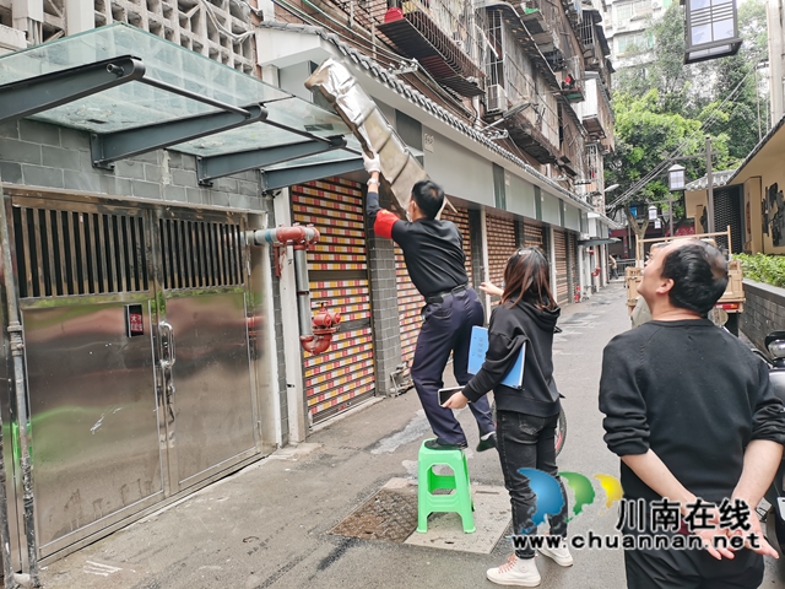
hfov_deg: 65.3
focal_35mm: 27
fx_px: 612
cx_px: 392
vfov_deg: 51.4
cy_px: 294
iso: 50
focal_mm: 5.58
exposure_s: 1/99.9
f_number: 1.8
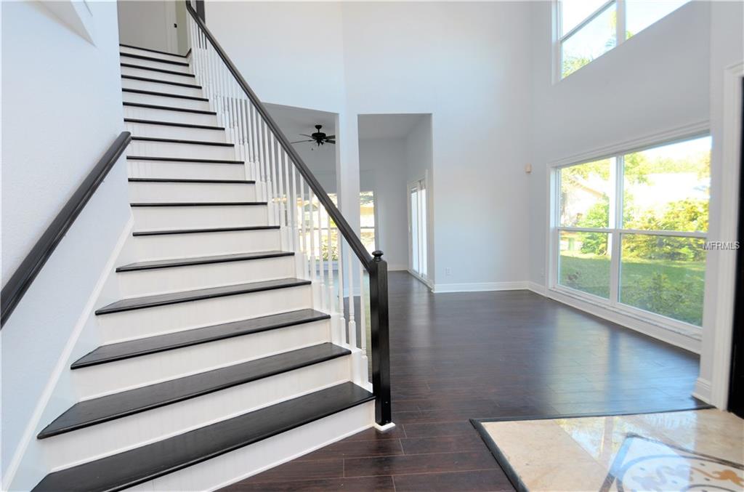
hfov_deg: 85.6
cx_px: 372
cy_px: 246
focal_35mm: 20
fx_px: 402
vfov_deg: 62.9
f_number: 4.5
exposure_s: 1/60
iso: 200
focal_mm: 13
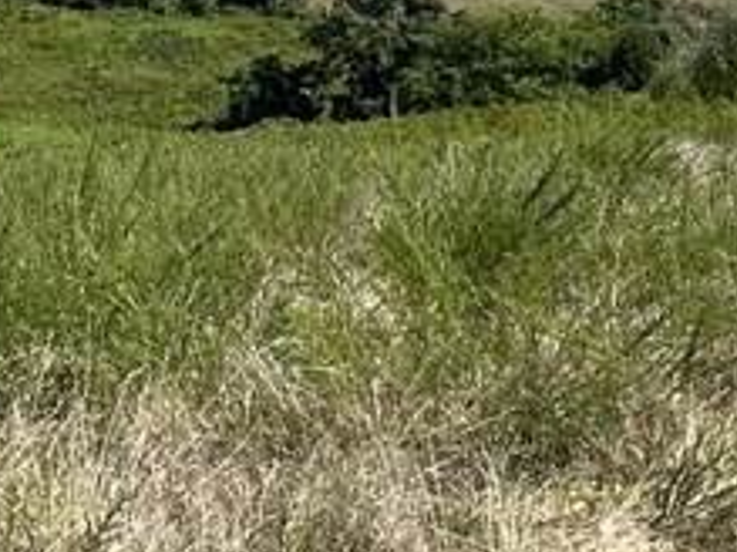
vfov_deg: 17.7
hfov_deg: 20.4
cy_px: 37
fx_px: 1745
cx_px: -374
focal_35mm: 82
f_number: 2.2
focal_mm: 2.22
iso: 50
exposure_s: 1/1221
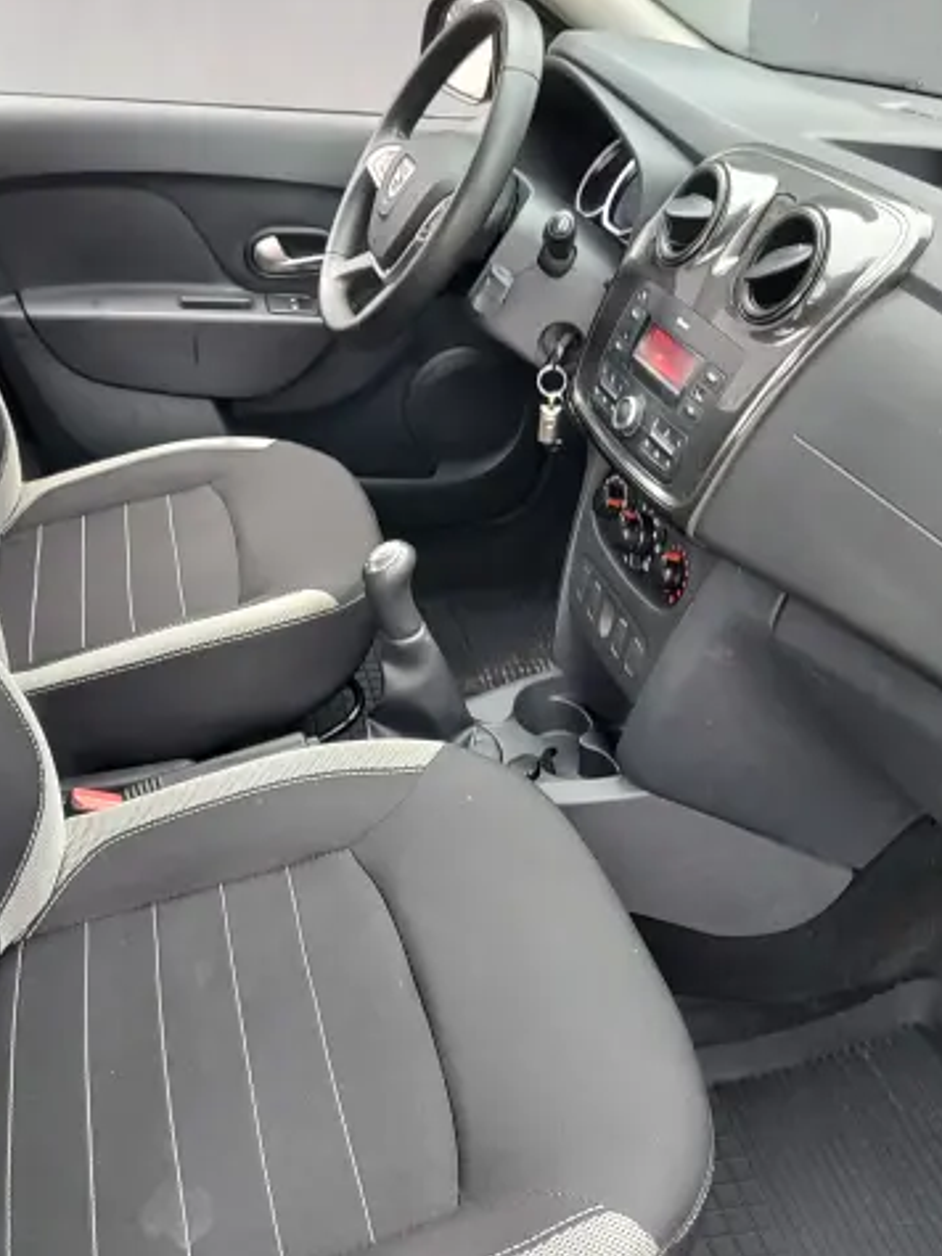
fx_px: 1125
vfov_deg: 58.4
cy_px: 627
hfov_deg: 45.1
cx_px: 355
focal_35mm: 31
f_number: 1.8
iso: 233
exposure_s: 1/50
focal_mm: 5.56
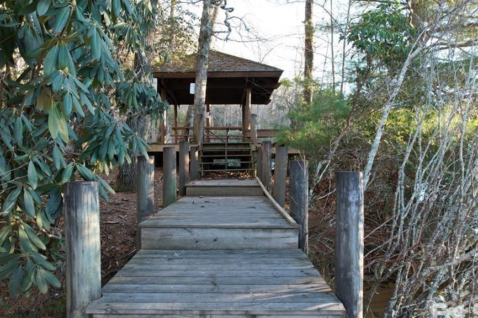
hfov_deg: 69.4
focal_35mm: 26
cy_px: 169
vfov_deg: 49.5
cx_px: 238
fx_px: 345
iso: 130
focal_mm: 8.38
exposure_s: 1/80
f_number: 2.8
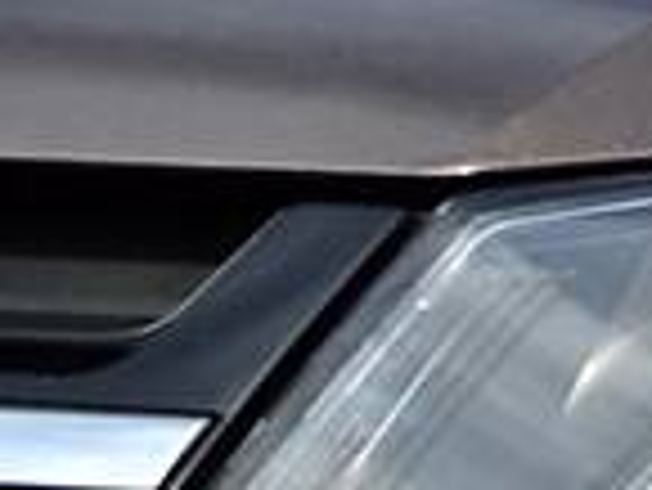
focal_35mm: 231
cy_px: 681
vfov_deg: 6.4
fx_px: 4348
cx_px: 1151
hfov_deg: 8.3
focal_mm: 29
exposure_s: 1/200
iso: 100
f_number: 8
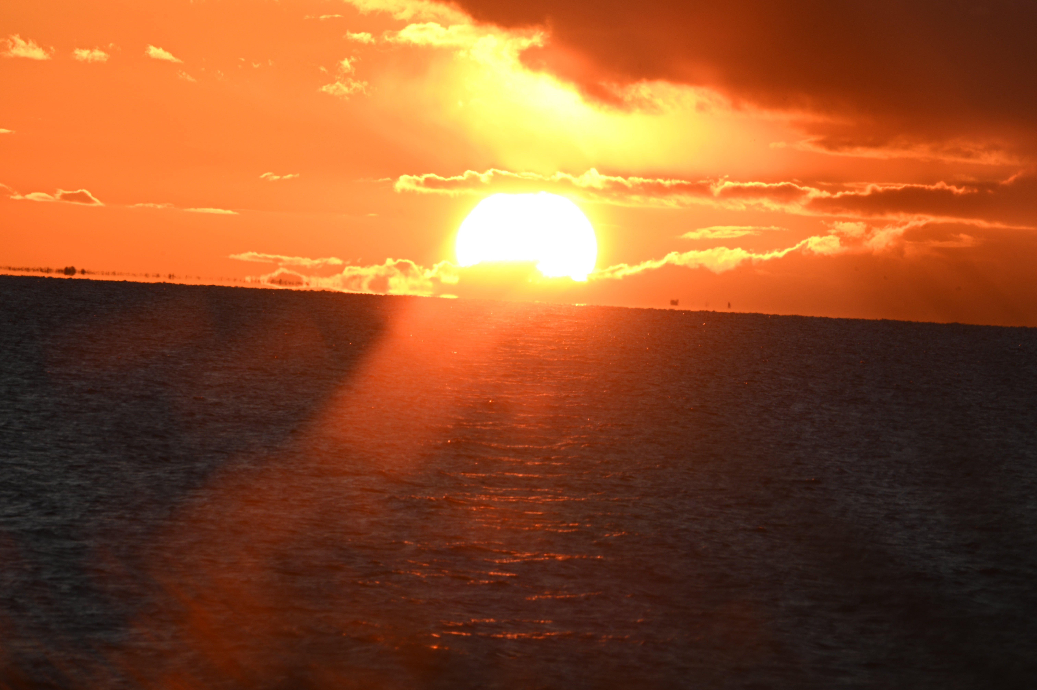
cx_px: 518
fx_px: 14393
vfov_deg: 2.7
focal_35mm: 500
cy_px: 345
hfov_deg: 4.1
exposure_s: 1/100
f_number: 16
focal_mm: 500
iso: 140
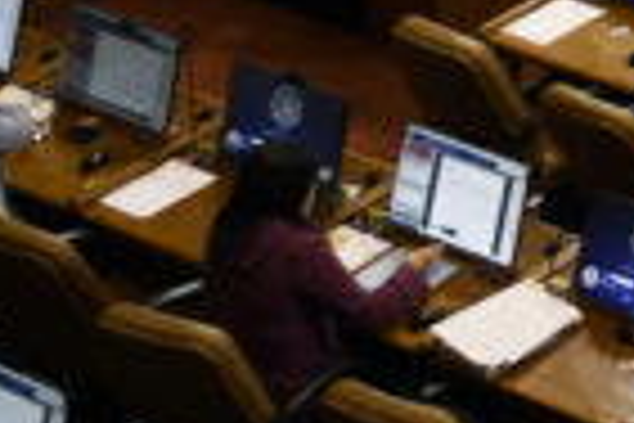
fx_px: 3452
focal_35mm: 196
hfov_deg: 9.2
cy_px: -711
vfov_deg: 6.5
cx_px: 1637
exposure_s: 1/160
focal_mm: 24
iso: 320
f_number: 2.8
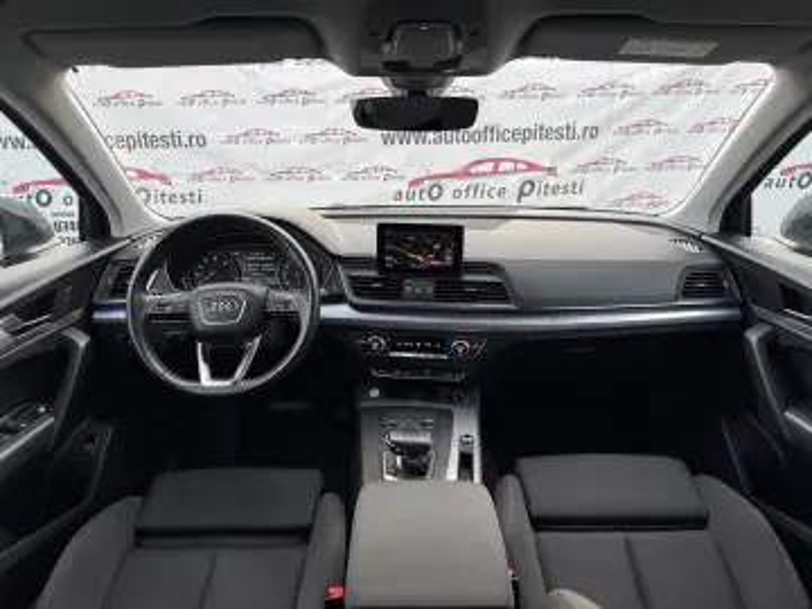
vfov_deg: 56.8
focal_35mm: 24
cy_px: 304
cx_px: 406
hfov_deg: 71.6
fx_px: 563
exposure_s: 1/204
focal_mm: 6.76
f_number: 1.78
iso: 64
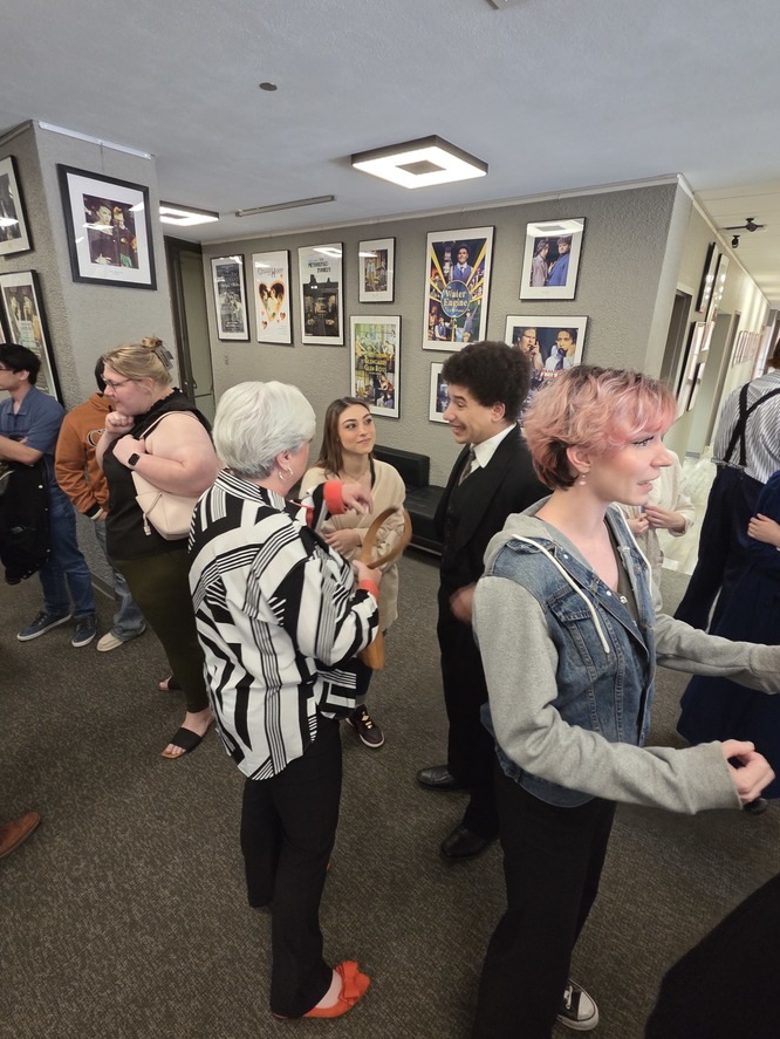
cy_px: 497
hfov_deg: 81.8
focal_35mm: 15
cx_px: 395
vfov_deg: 98.1
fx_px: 450
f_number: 2.2
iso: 500
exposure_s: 1/60
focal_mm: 2.2
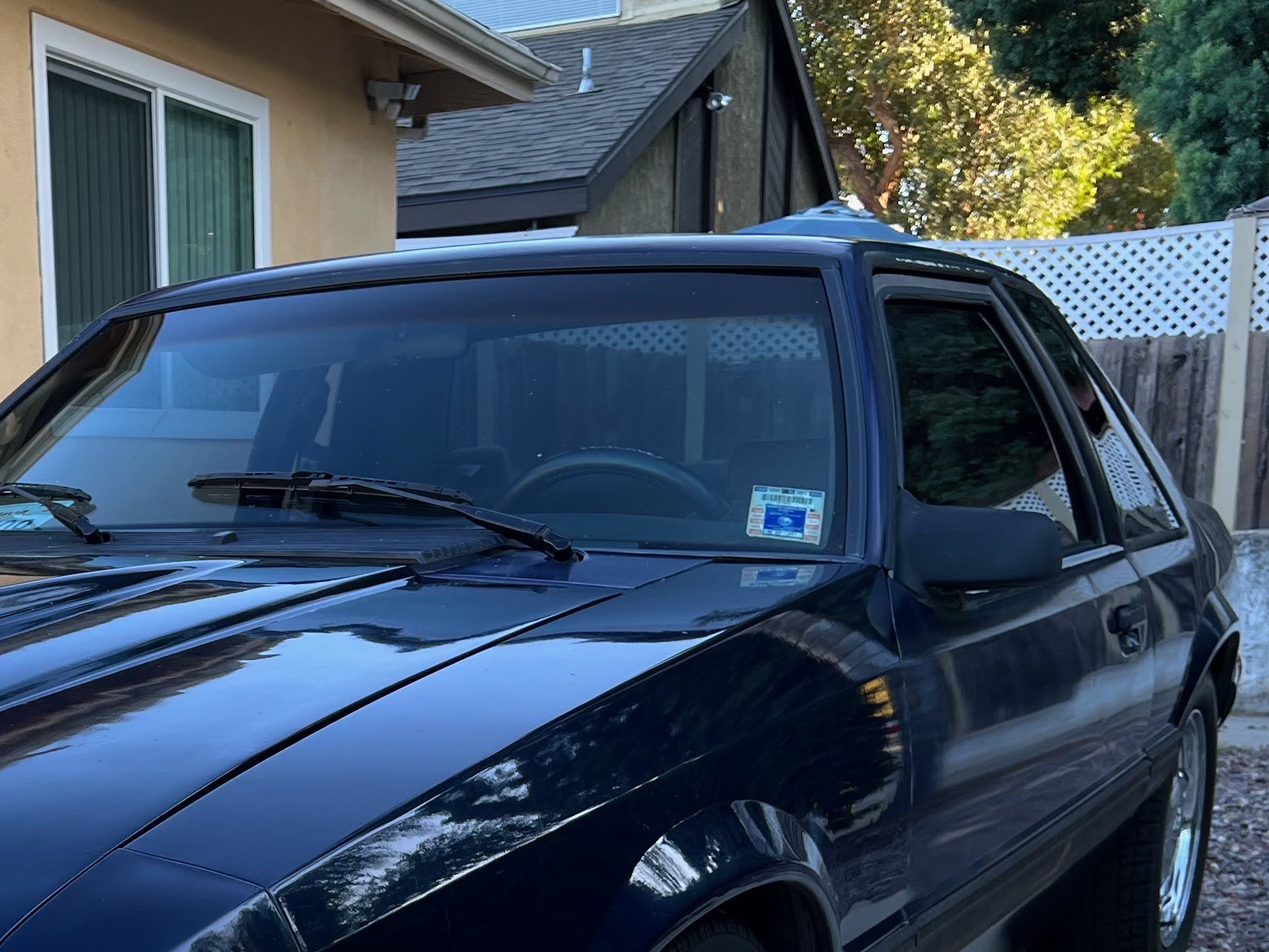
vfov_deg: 24.0
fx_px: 2127
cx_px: 72
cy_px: 974
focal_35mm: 58
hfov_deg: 31.3
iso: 40
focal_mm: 5.7
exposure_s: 1/121
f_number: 1.5
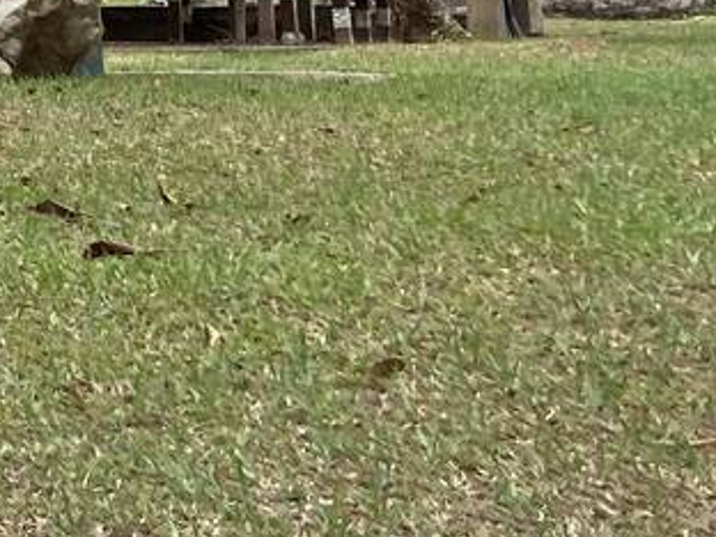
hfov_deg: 13.9
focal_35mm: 120
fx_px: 2482
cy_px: -190
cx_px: -711
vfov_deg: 11.9
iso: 32
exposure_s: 1/1996
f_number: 1.8
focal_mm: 4.25
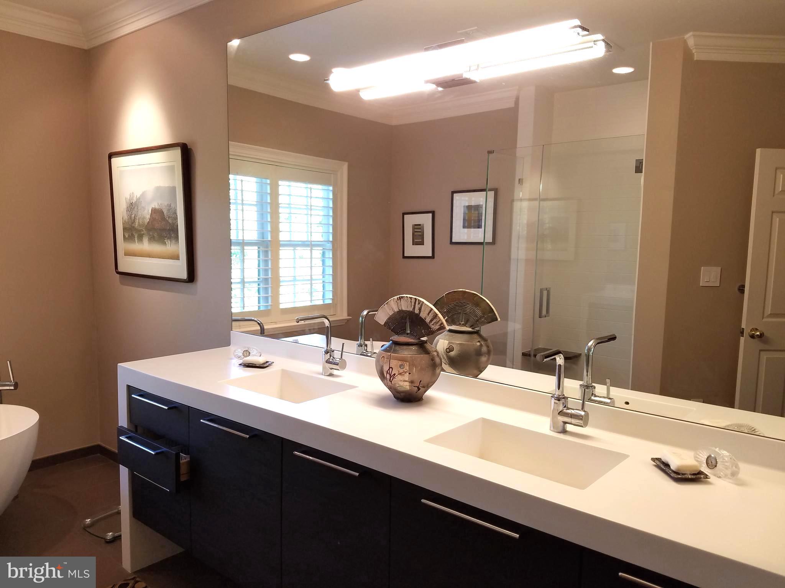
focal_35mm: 26
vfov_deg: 53.1
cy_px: 294
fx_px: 590
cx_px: 392
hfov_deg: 67.3
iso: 64
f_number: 1.7
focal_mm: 4.2
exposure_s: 1/60
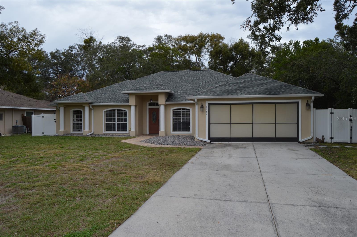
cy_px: 118
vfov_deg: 47.8
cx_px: 178
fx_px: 267
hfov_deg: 67.4
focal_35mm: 27
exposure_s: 1/200
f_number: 7.1
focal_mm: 18
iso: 100
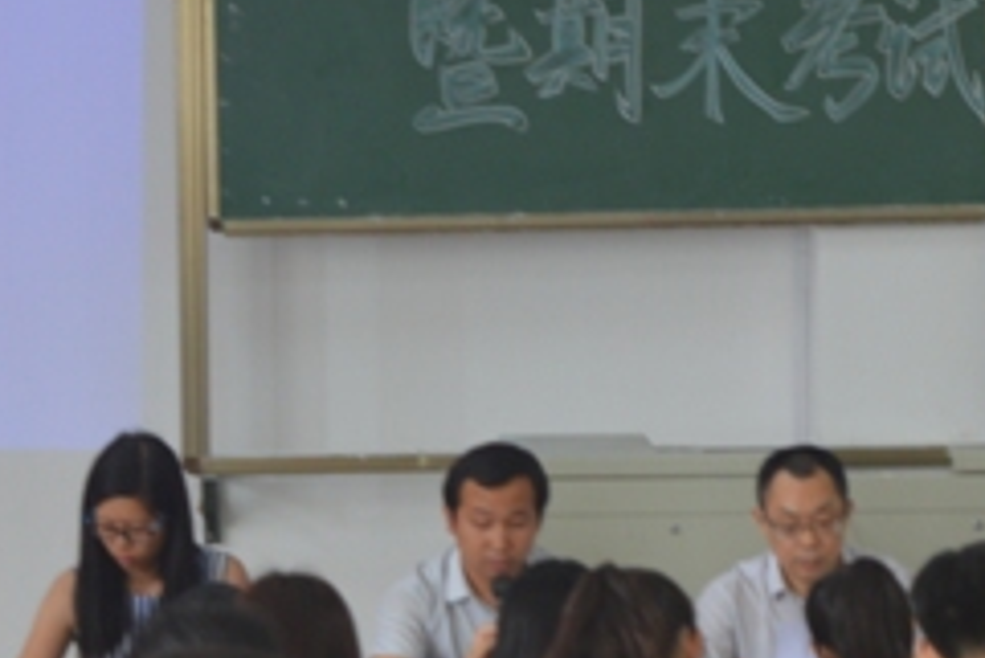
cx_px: 1022
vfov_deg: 6.6
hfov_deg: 9.8
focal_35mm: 207
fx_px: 5667
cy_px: 266
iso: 450
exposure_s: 1/15
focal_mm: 52
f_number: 5.6
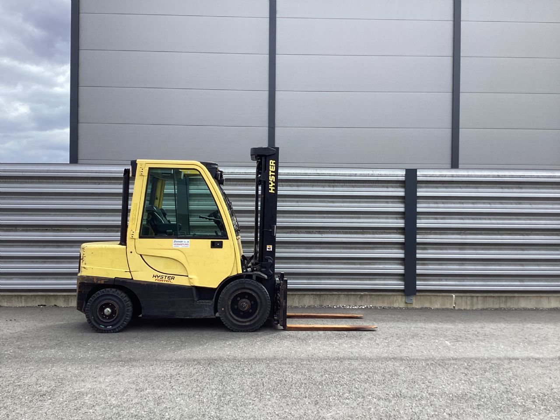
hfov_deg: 58.4
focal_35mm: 31
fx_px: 502
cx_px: 280
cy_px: 210
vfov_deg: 45.4
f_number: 2.4
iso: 25
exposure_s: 1/500
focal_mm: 3.3
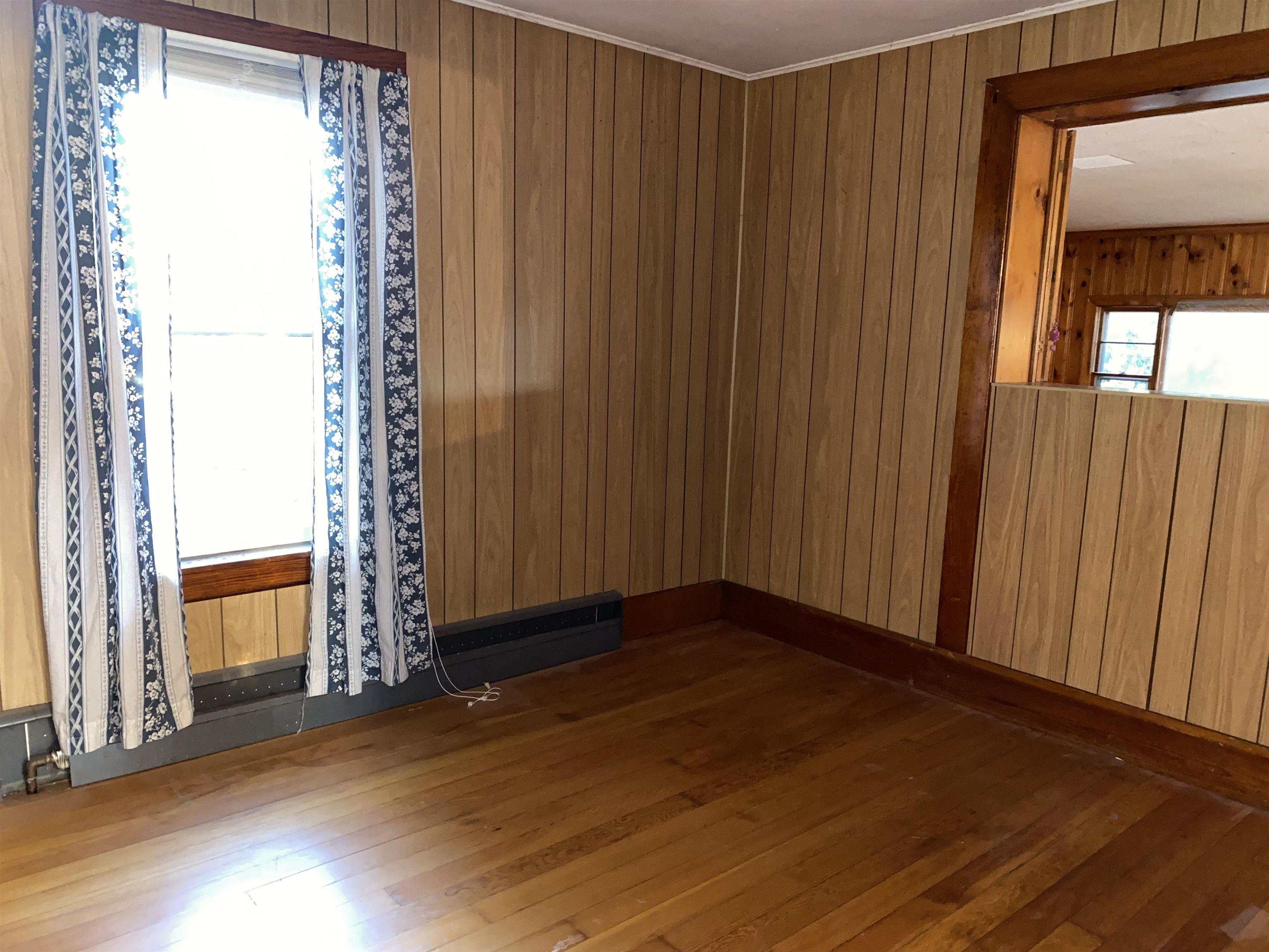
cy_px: 476
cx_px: 634
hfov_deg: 67.3
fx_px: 953
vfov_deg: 53.1
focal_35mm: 26
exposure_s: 1/6
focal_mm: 4.25
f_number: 1.8
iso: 320
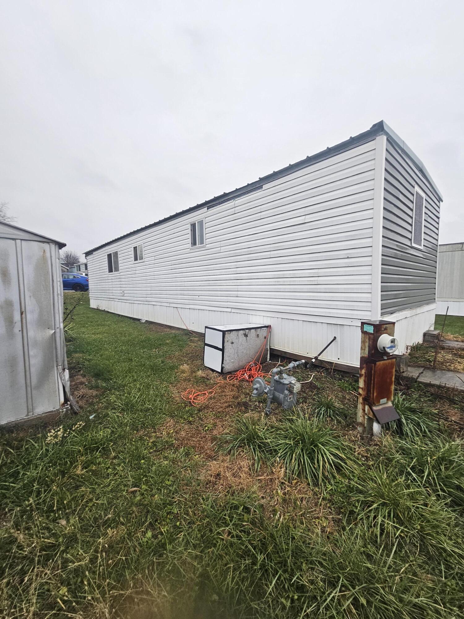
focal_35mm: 13
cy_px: 310
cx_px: 232
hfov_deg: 89.9
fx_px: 232
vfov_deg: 106.2
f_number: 2.2
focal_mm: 2.2
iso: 80
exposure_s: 1/60
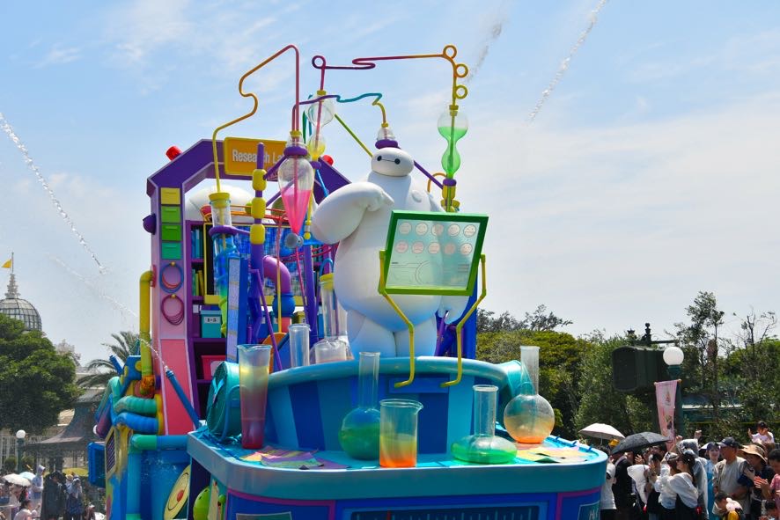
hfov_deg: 33.4
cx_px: 390
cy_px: 260
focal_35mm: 60
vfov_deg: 22.6
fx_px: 1300
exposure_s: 1/1000
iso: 100
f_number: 5
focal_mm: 40
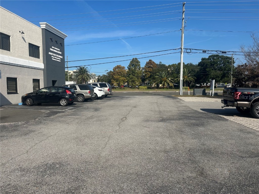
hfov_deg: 67.3
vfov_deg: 53.1
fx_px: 195
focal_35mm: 26
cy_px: 97
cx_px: 130
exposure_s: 1/5076
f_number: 1.5
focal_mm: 5.7
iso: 50
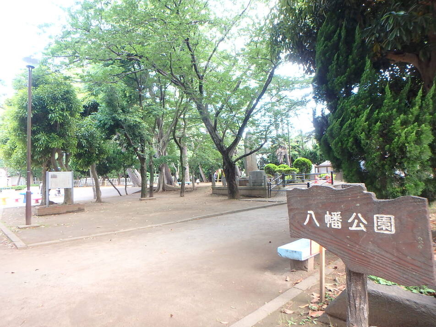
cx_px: 218
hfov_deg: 79.0
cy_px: 164
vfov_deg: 63.4
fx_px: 265
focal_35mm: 21
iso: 200
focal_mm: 3.7
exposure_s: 1/40
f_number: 3.5
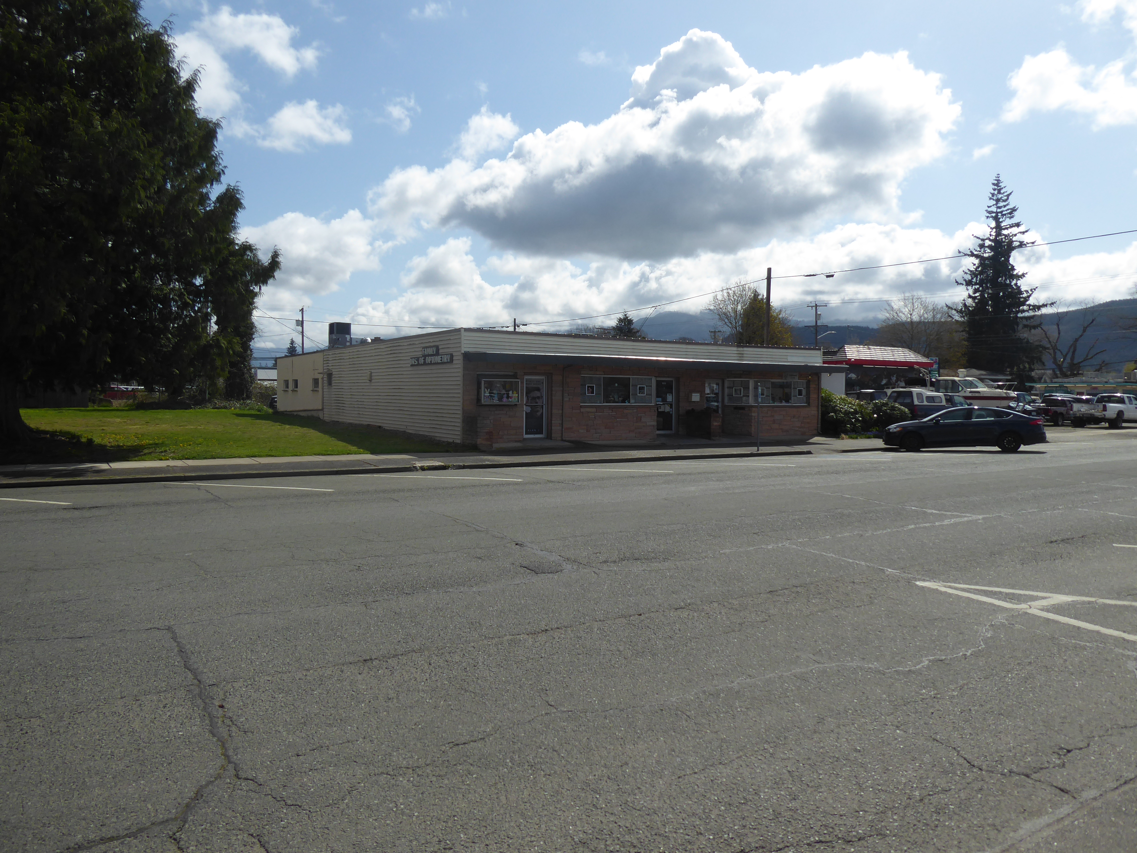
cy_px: 426
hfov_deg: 69.4
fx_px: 821
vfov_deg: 54.9
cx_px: 568
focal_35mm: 25
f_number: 3.3
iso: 80
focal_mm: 4.3
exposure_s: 1/1600
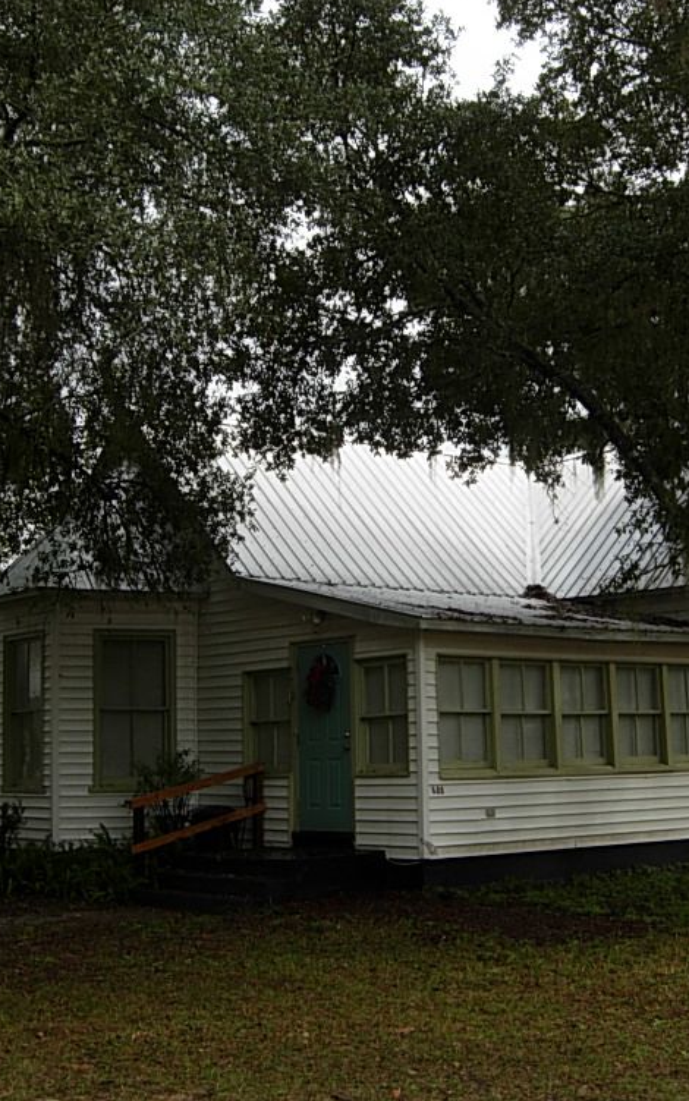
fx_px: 1561
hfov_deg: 24.9
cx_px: 399
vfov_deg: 38.9
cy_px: 540
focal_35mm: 52
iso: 50
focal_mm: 7.5
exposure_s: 1/209
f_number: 4.8
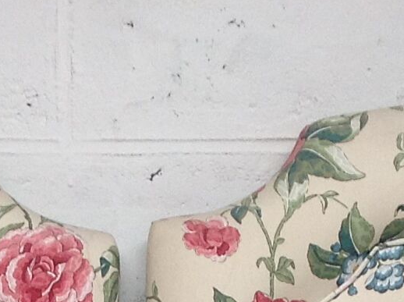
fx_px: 2040
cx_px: 118
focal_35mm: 175
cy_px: 689
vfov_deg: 7.9
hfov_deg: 11.3
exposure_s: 1/20
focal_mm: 4.28
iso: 80
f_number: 2.4
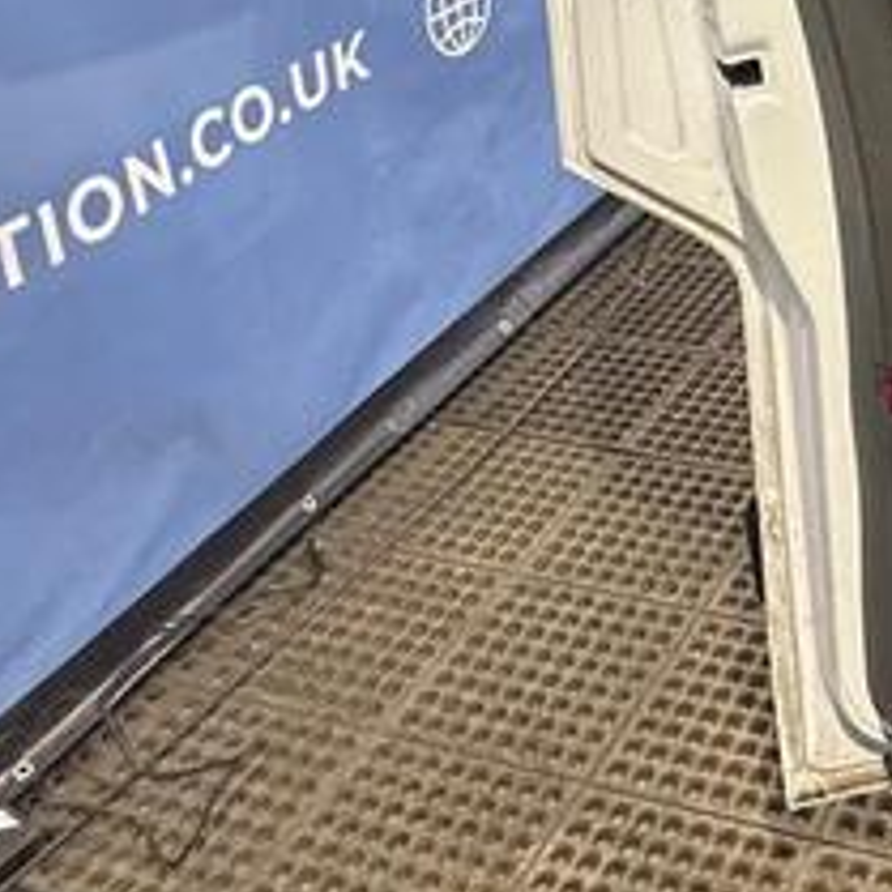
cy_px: -47
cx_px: 986
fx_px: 1545
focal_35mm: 53
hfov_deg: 29.1
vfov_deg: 29.5
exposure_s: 1/50
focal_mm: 2.22
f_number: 2.2
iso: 250
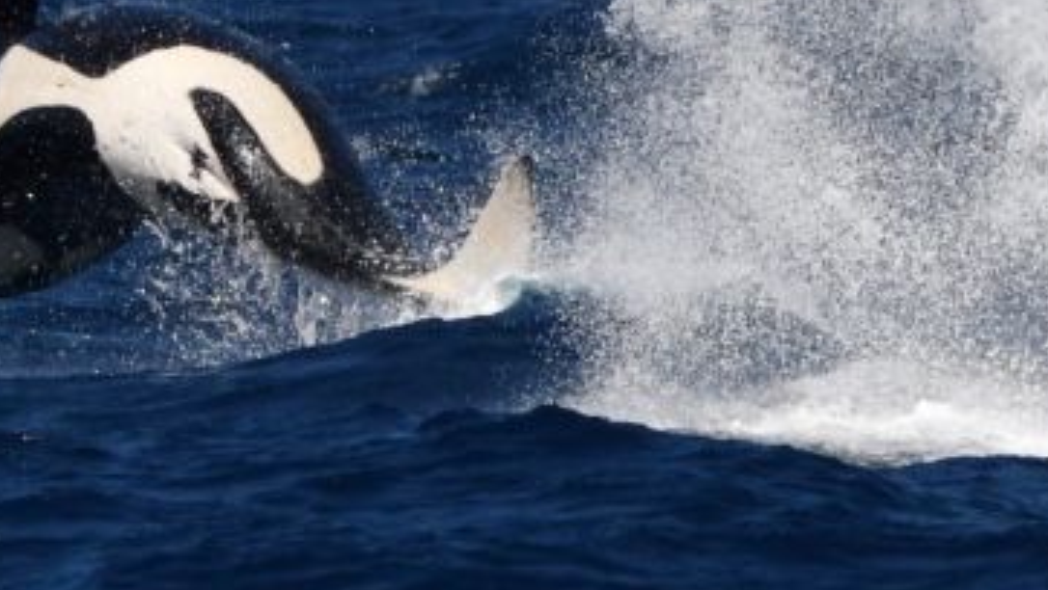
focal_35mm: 648
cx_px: 675
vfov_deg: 1.9
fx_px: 18015
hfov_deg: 3.3
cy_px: -94
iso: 560
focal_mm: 280
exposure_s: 1/8000
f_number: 5.6
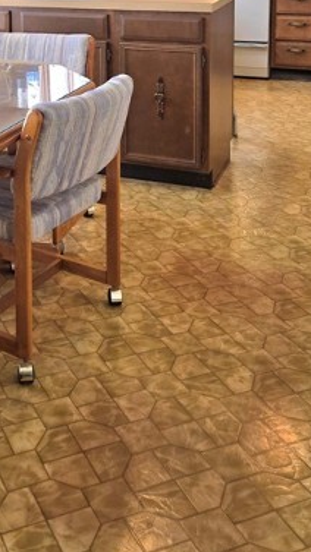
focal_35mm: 51
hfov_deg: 22.8
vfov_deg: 37.2
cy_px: 26
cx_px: 21
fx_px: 748
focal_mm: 5.4
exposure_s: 1/120
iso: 100
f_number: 1.8
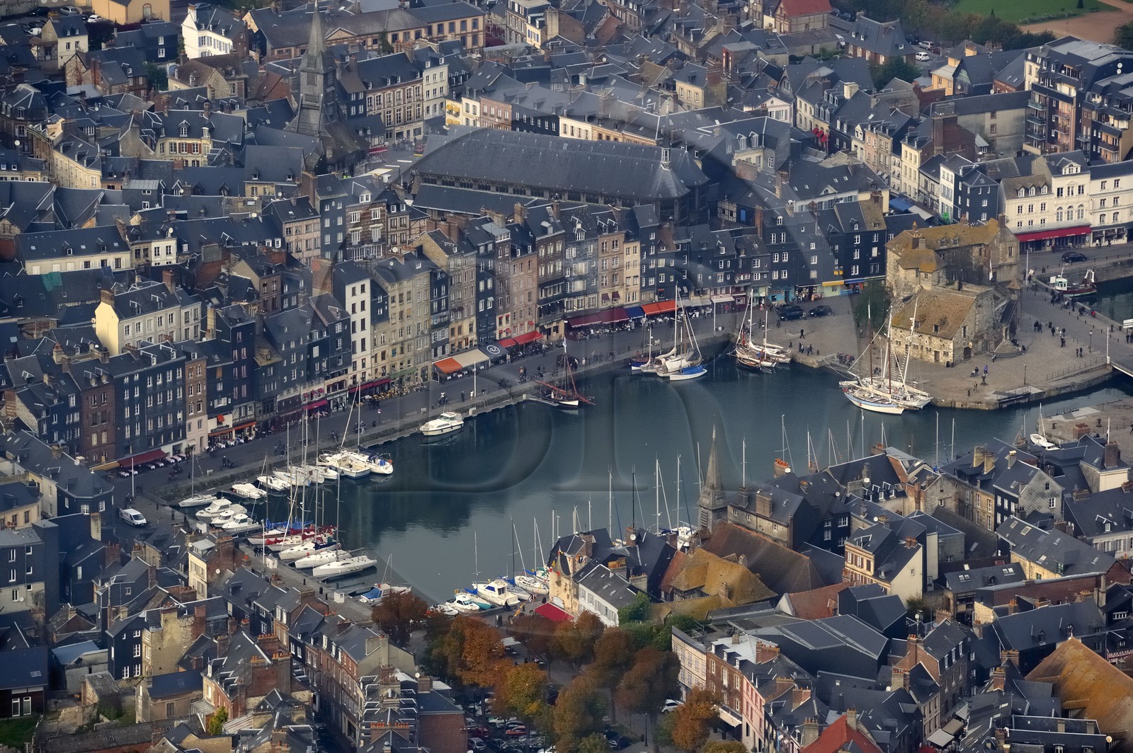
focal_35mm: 200
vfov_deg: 6.9
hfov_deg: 10.3
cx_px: 566
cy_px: 376
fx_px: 6289
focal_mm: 200
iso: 400
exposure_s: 1/800
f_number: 7.1
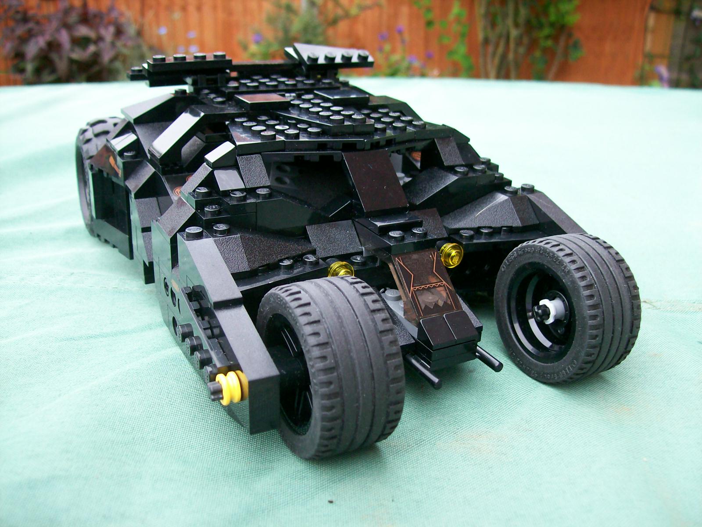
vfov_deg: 39.7
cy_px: 264
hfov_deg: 51.4
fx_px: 730
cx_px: 351
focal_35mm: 36
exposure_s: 1/35.7
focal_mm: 6
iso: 80
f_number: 2.7
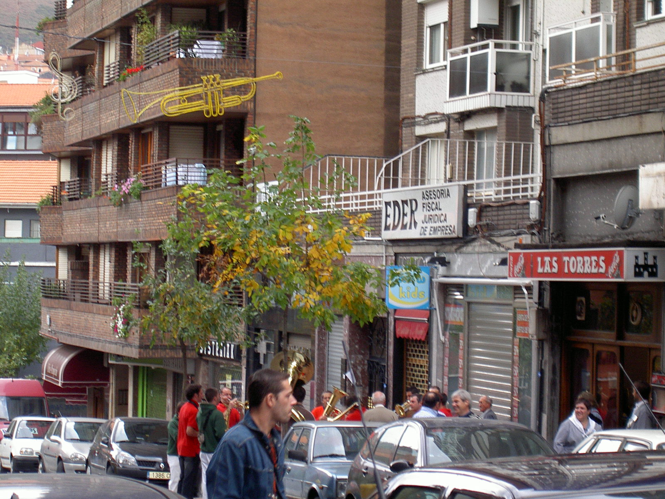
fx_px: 2228
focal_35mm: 116
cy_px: 250
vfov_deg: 12.8
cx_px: 332
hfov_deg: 17.0
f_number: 4.9
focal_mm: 24
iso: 100
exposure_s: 1/89.3
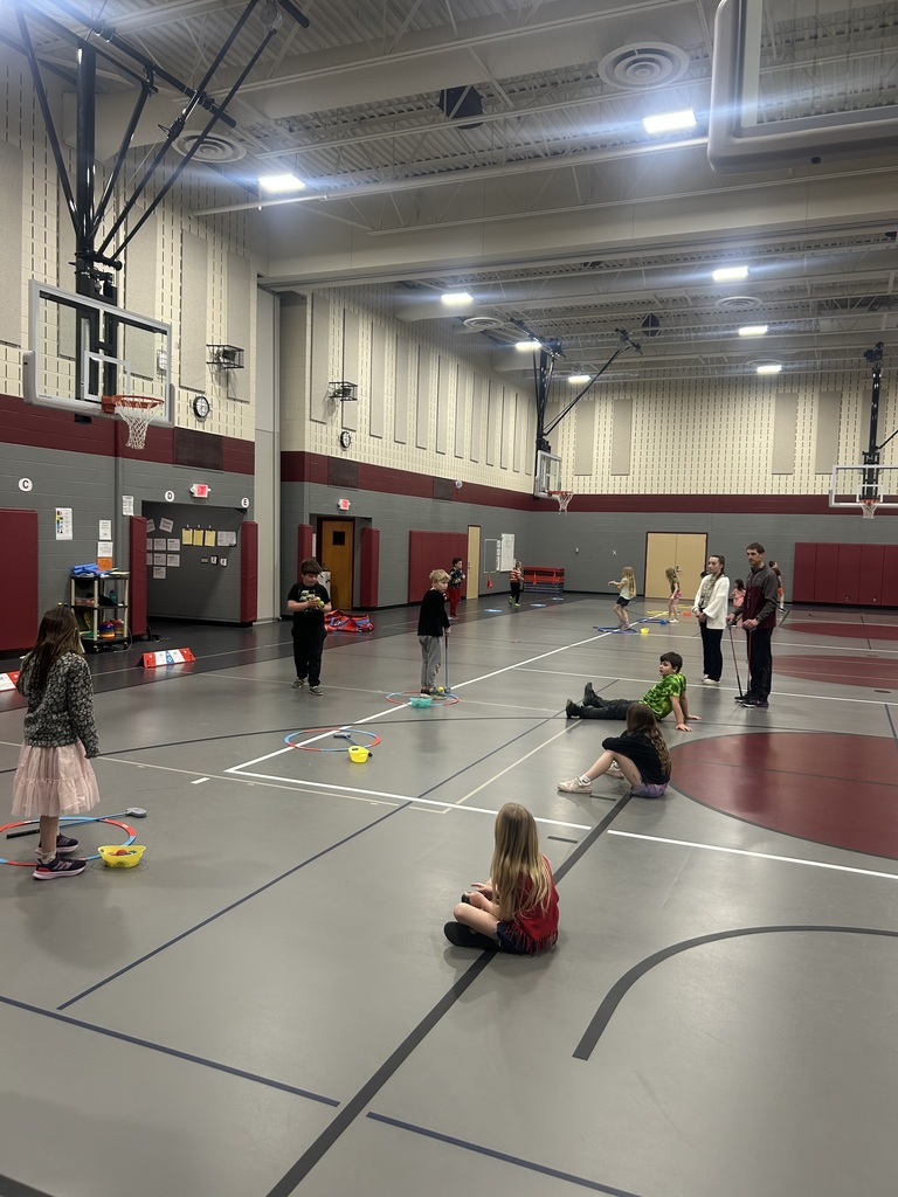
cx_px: 449
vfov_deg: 67.3
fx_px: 899
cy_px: 598
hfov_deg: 53.1
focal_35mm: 26
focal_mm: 5.7
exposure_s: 1/60
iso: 80
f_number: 1.5
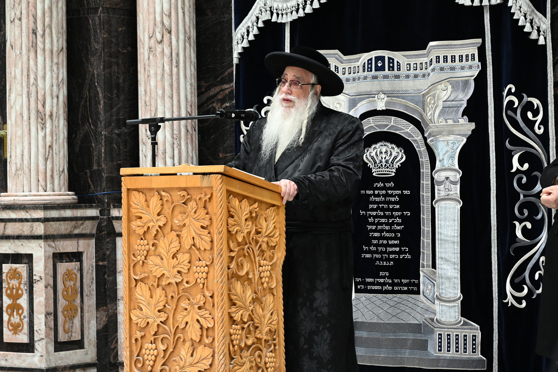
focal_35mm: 120
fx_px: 1860
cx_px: 279
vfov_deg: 11.4
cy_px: 186
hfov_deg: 17.1
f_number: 5.6
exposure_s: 1/100
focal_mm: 120
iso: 3200
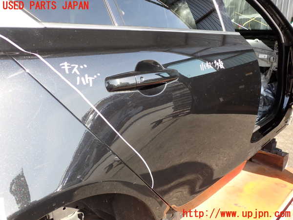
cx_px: 146
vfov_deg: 46.8
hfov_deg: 60.0
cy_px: 110
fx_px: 254
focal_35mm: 30
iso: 100
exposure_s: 1/200
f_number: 3.2
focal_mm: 5.4
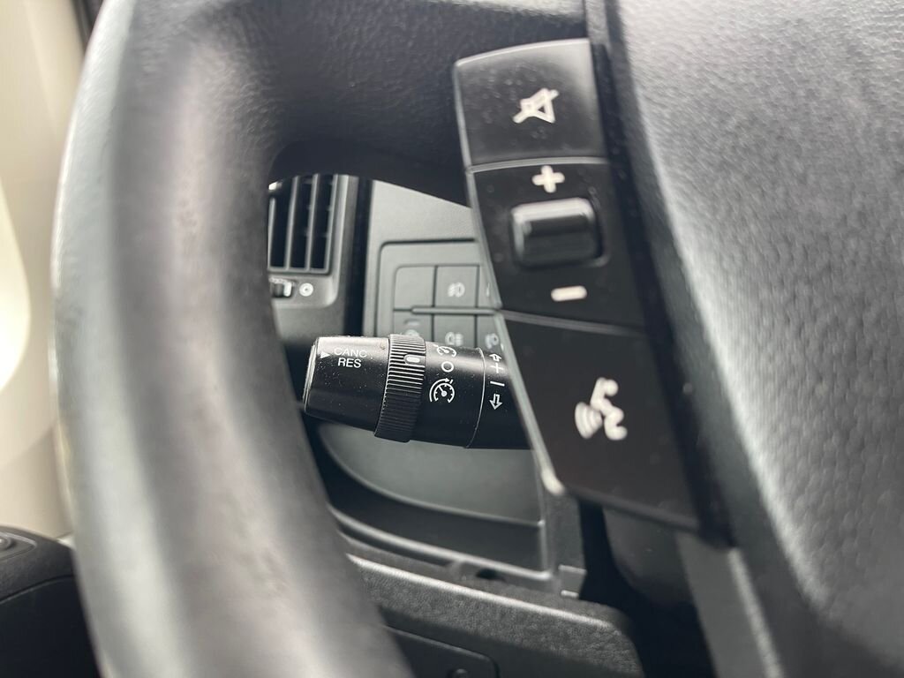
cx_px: 452
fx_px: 653
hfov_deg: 69.4
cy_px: 339
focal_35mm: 25
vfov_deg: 54.9
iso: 160
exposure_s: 1/60
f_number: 1.6
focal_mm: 5.1
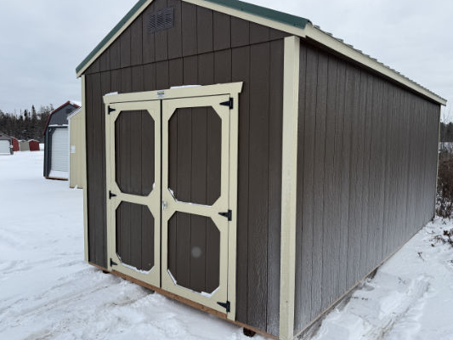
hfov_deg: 65.2
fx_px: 353
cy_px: 165
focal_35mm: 27
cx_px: 249
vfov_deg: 51.4
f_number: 1.8
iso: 80
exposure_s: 1/2703
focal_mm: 6.8
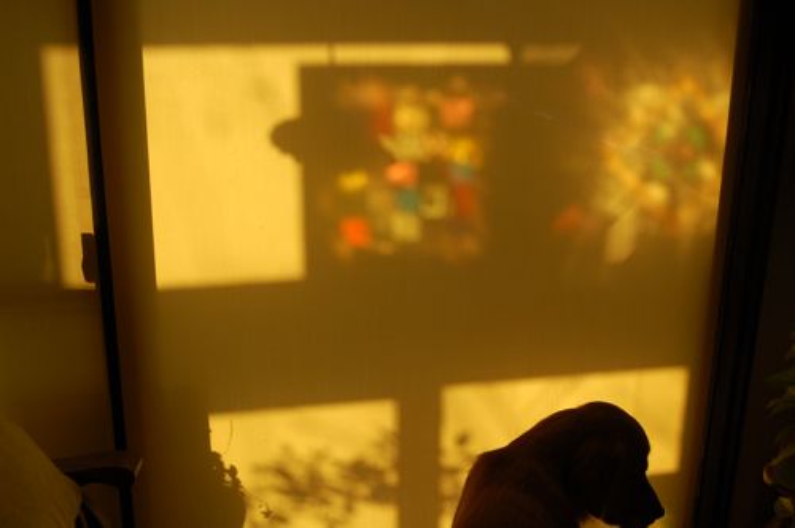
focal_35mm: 39
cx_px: 398
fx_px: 860
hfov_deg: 49.6
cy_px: 264
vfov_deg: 34.1
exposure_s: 1/200
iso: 200
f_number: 7.1
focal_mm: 26
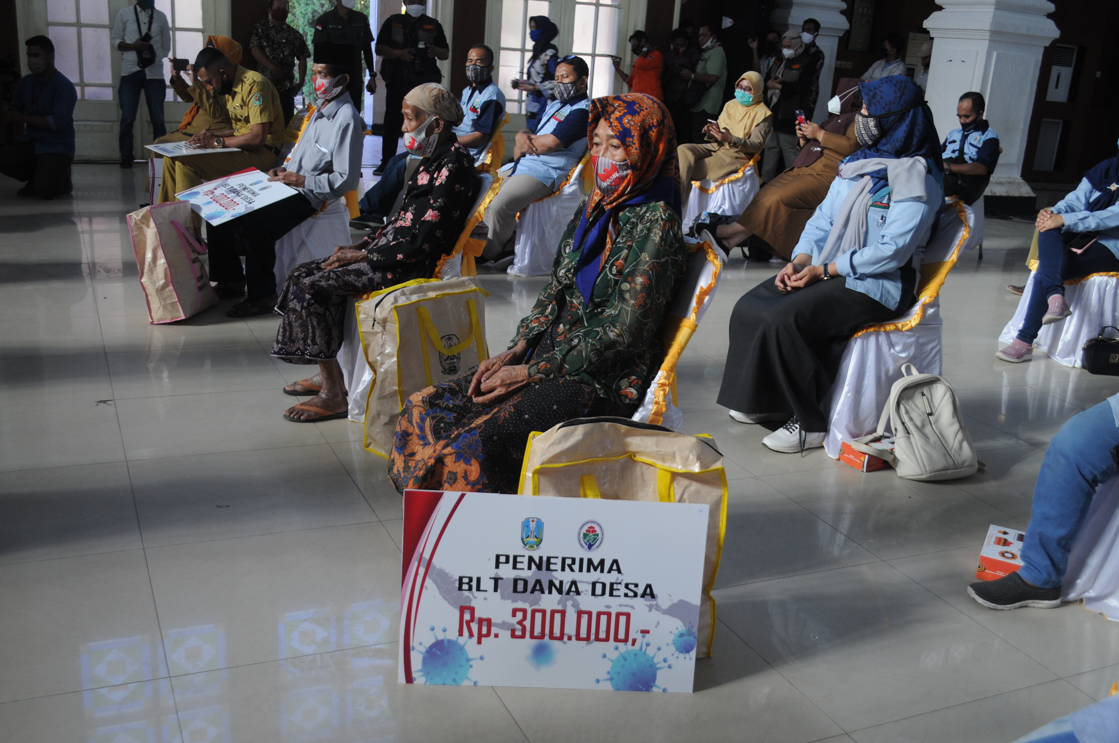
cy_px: 372
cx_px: 560
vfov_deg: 36.8
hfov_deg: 53.2
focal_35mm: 36
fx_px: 1118
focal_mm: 24
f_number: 4.5
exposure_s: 1/50
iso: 400
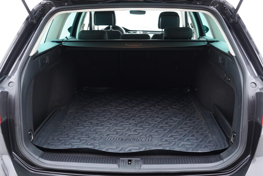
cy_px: 88
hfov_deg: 53.1
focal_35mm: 36
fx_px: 263
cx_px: 132
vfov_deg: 36.9
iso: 500
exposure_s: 1/40
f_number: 2.8
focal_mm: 24
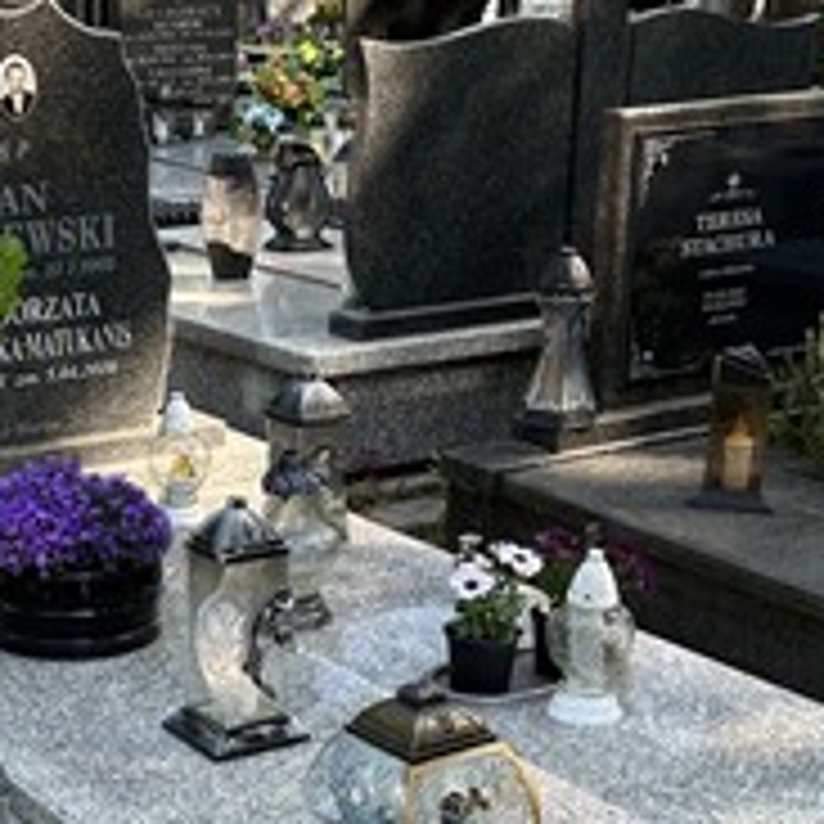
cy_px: 662
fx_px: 2047
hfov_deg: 22.4
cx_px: 146
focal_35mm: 76
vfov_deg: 22.4
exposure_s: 1/359
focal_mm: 5.7
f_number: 1.5
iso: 50
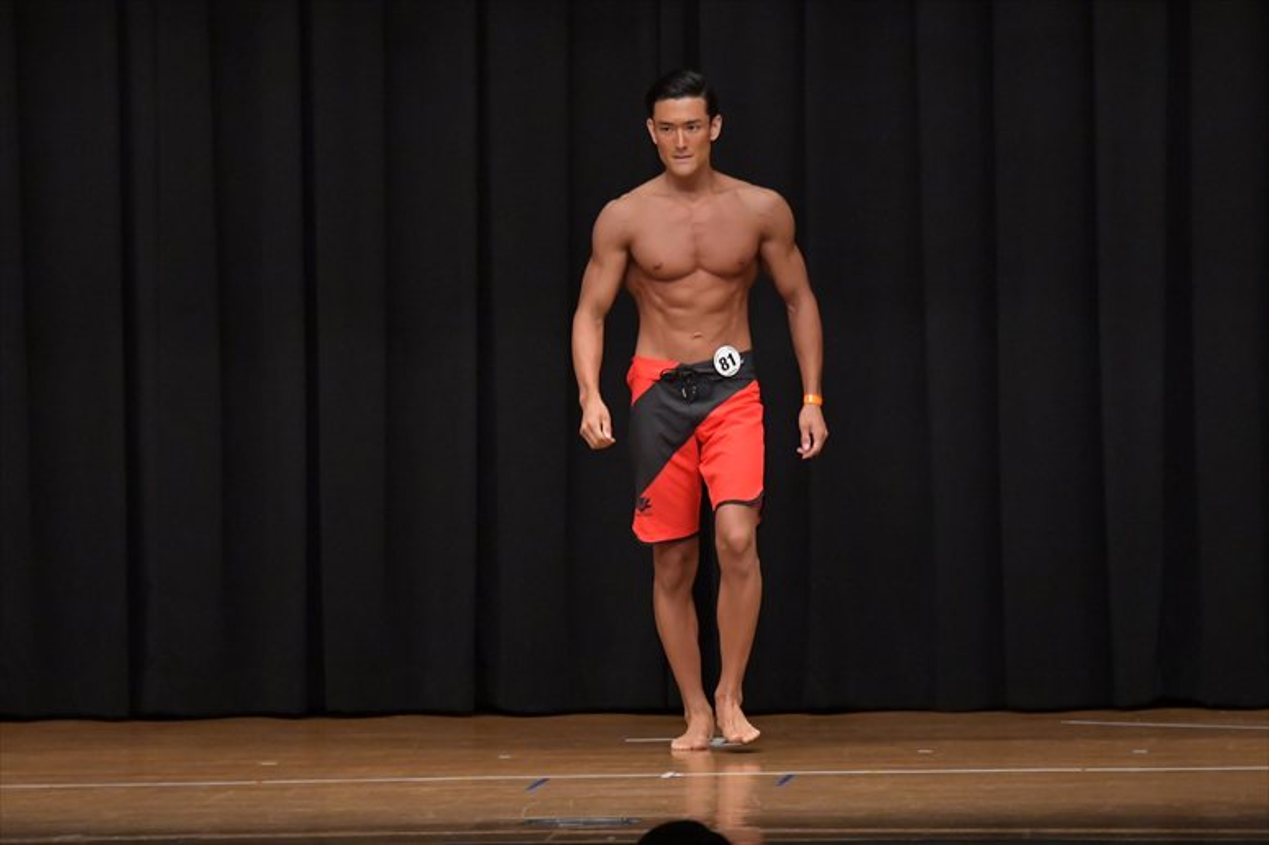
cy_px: 422
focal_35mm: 240
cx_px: 634
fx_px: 8456
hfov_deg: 8.6
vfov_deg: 5.7
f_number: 5.6
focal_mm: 160
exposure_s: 1/400
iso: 6400
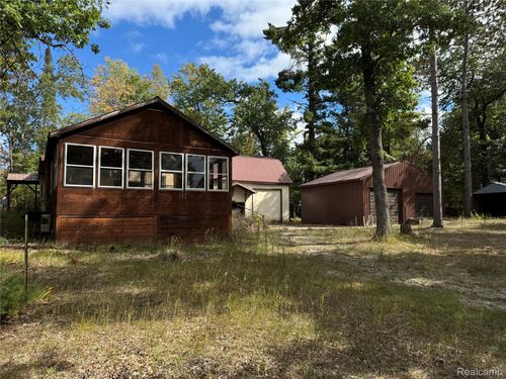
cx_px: 253
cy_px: 190
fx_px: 351
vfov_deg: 56.8
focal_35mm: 24
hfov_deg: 71.6
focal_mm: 6.76
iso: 80
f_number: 1.78
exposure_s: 1/2252
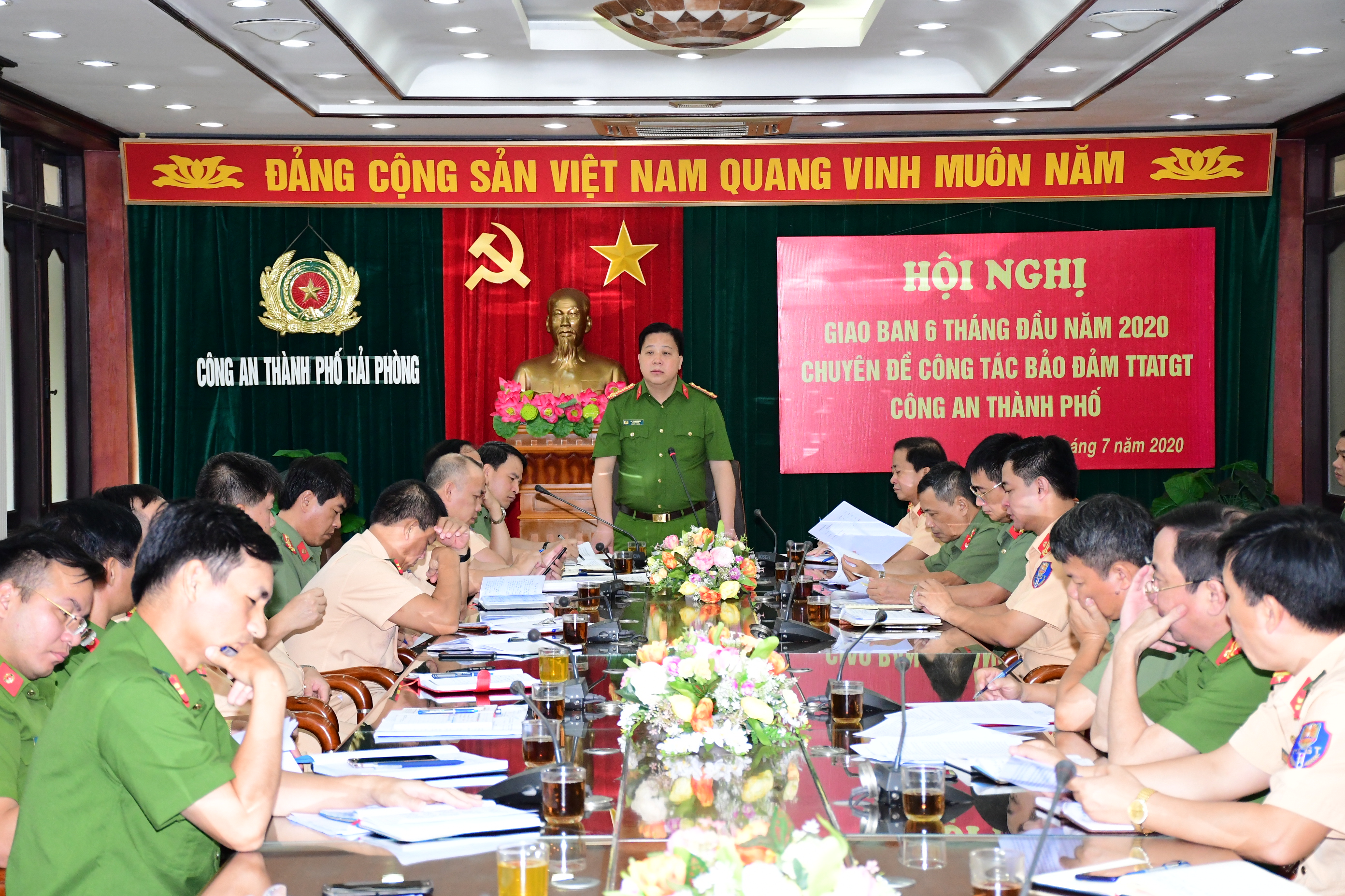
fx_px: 2802
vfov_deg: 18.2
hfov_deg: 27.0
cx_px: 672
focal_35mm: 75
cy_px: 448
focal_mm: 50
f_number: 6.3
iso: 2500
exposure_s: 1/200
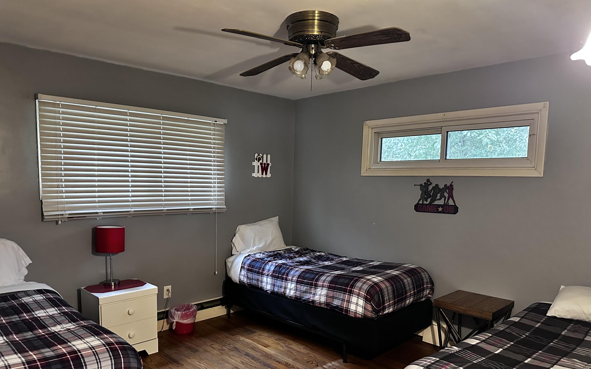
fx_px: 419
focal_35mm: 26
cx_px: 293
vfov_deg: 47.3
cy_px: 222
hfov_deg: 70.4
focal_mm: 6.86
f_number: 1.78
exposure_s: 1/44
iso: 1000
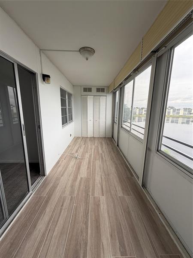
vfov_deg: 102.1
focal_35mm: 14
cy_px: 129
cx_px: 96
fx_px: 104
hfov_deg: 85.7
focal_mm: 2.22
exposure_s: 1/121
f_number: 2.2
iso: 125
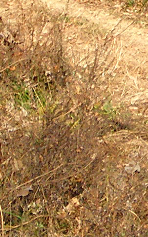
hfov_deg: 5.7
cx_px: 289
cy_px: -45
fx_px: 1442
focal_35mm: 223
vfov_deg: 9.3
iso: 50
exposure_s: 1/160
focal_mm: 5
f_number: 3.5
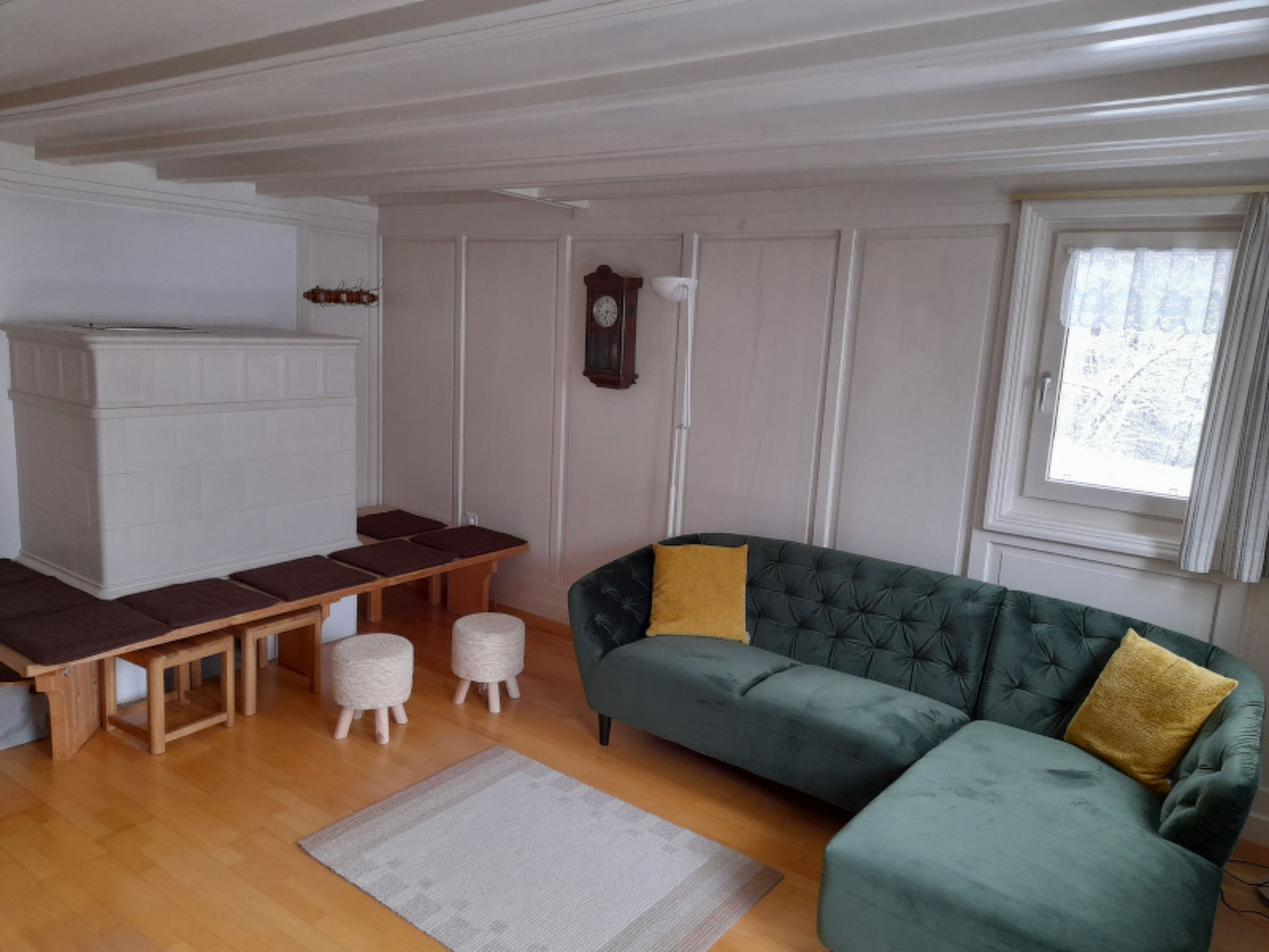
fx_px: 916
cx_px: 634
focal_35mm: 25
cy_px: 476
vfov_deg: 54.9
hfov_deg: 69.4
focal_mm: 4.6
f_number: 2
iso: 200
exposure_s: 1/60
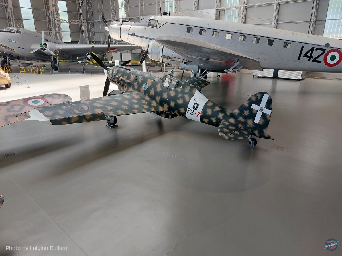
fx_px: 237
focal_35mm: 24
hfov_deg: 71.6
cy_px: 128
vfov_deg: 56.8
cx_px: 171
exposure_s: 1/100
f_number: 1.8
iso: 40
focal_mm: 5.23
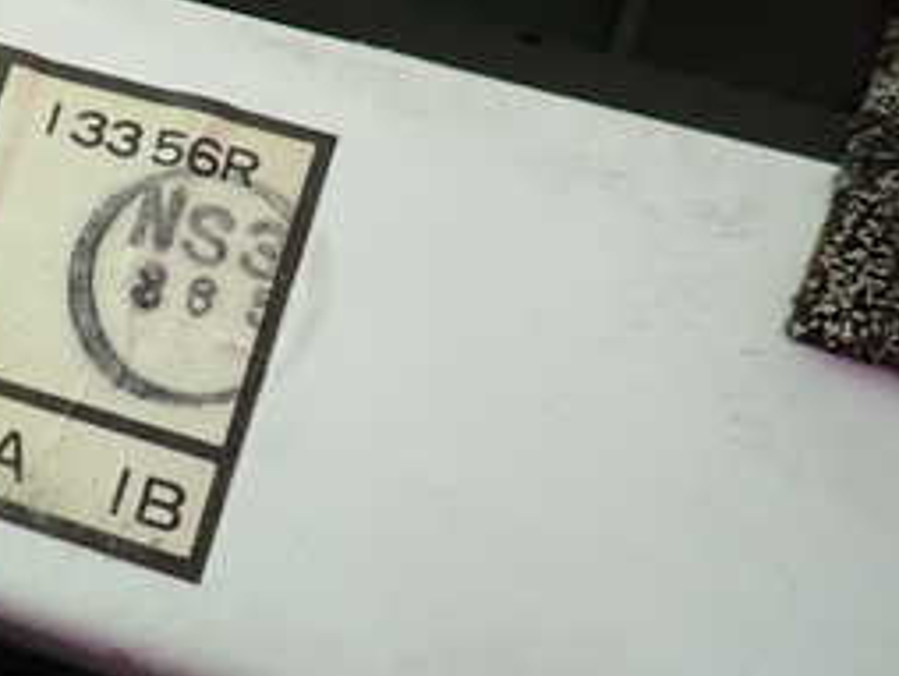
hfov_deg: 29.7
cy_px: 311
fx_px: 1534
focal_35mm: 59
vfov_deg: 24.9
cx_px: -67
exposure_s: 1/60
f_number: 2
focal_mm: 4.5
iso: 160
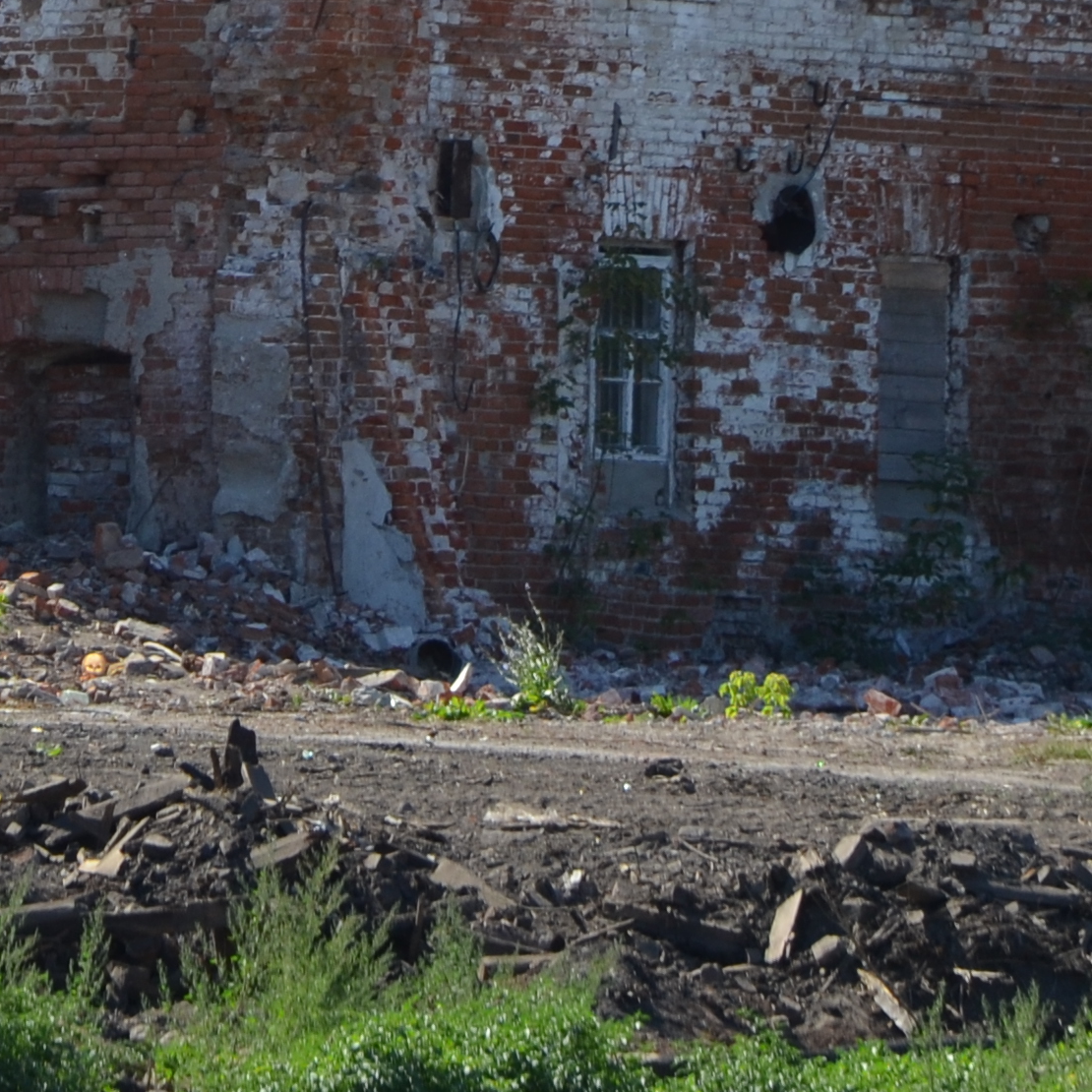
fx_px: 21160
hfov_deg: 3.0
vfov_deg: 3.0
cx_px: -77
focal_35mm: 593
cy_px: -250
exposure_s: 1/250
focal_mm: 105
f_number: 8
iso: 180
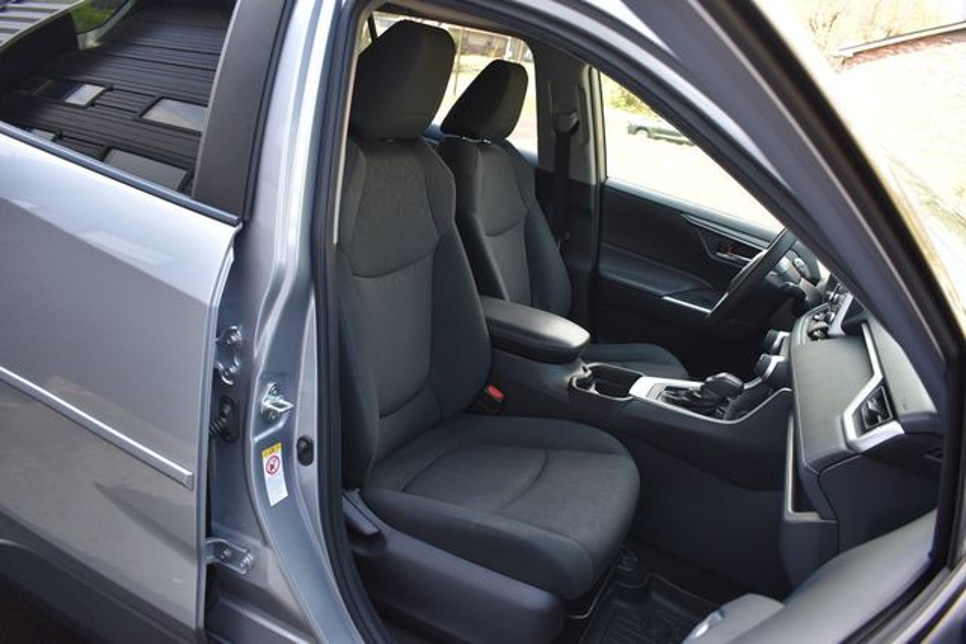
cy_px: 322
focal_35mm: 27
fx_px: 725
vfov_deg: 48.0
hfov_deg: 67.4
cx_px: 483
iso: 400
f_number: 3.8
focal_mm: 18
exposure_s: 1/250
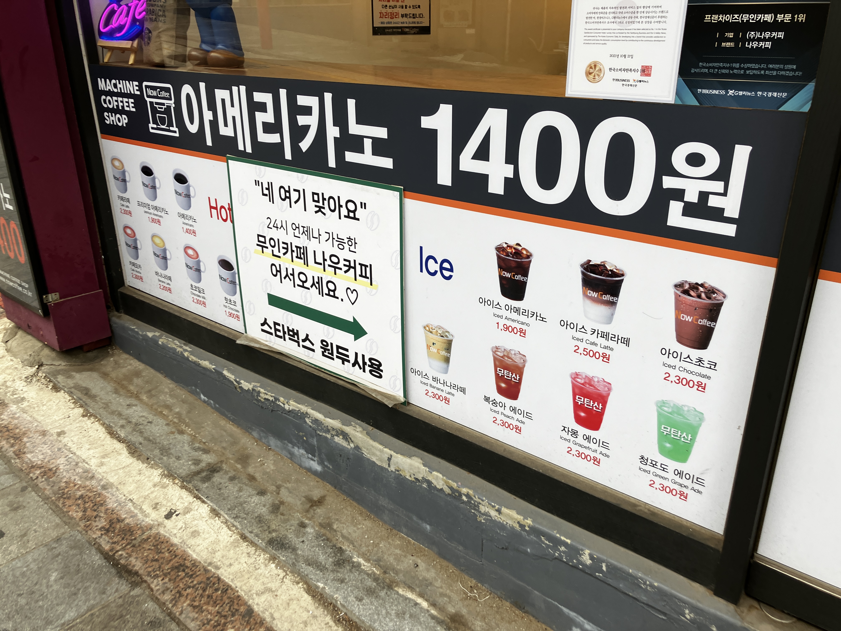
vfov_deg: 49.7
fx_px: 680
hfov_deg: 63.4
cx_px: 420
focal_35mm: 28
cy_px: 316
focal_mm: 3.99
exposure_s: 1/131
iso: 20
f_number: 1.8
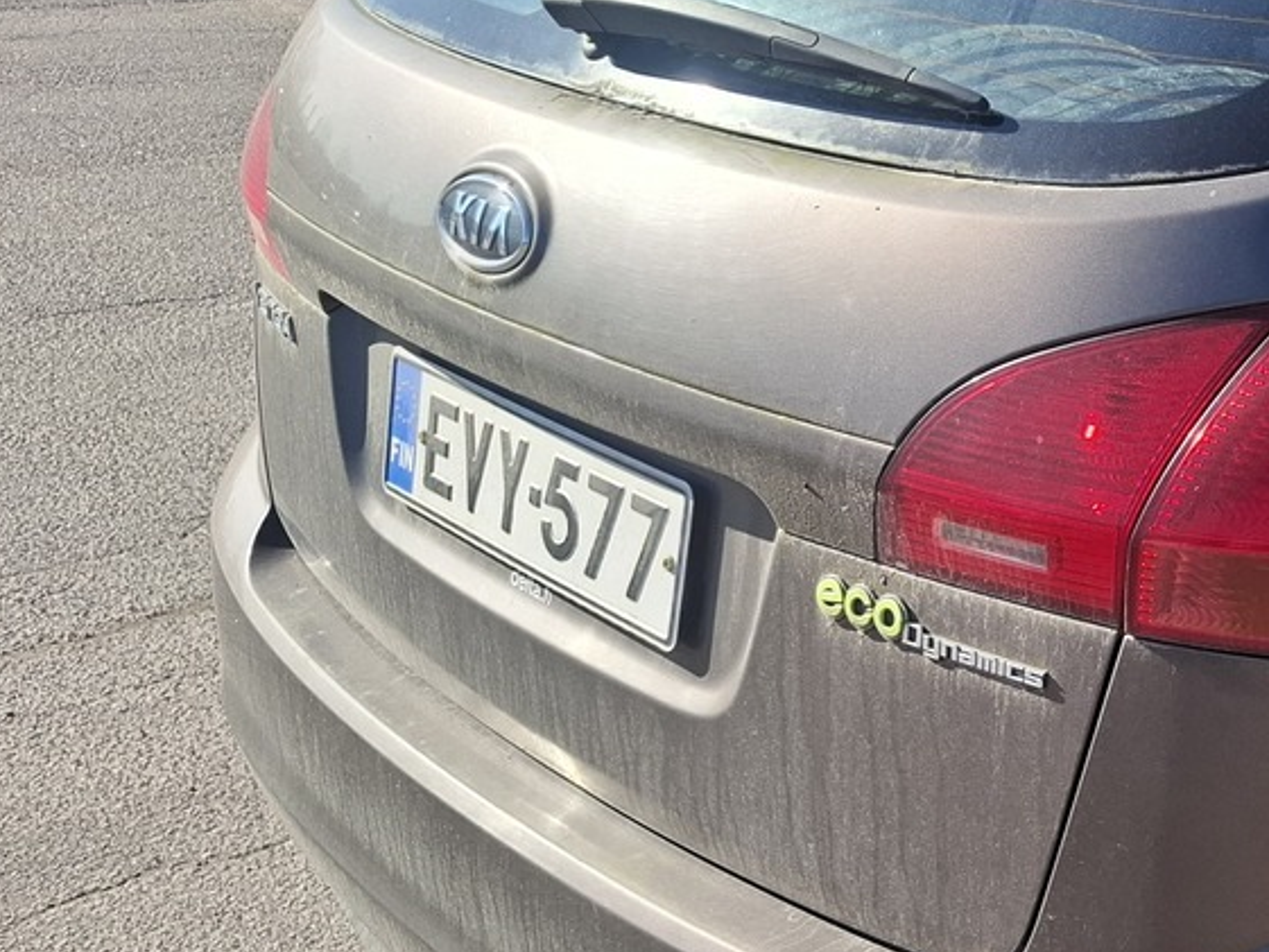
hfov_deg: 28.7
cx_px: 1491
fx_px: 2163
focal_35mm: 59
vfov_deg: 24.8
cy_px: 599
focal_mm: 5.54
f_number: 1.8
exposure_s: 1/1147
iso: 50
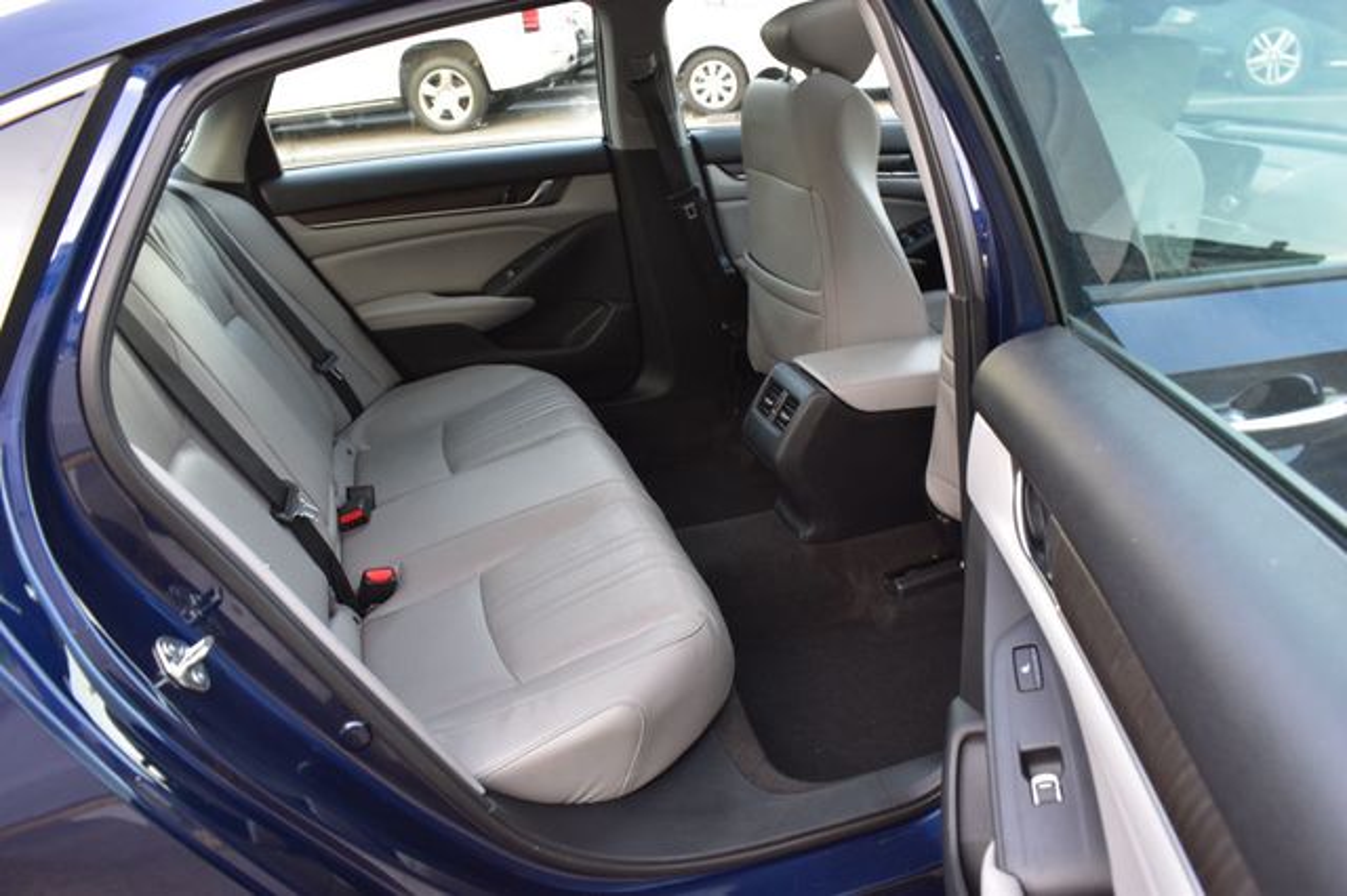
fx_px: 1010
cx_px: 674
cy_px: 448
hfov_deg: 67.4
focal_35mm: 27
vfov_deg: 47.9
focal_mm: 18
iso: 400
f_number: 6.3
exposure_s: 1/20
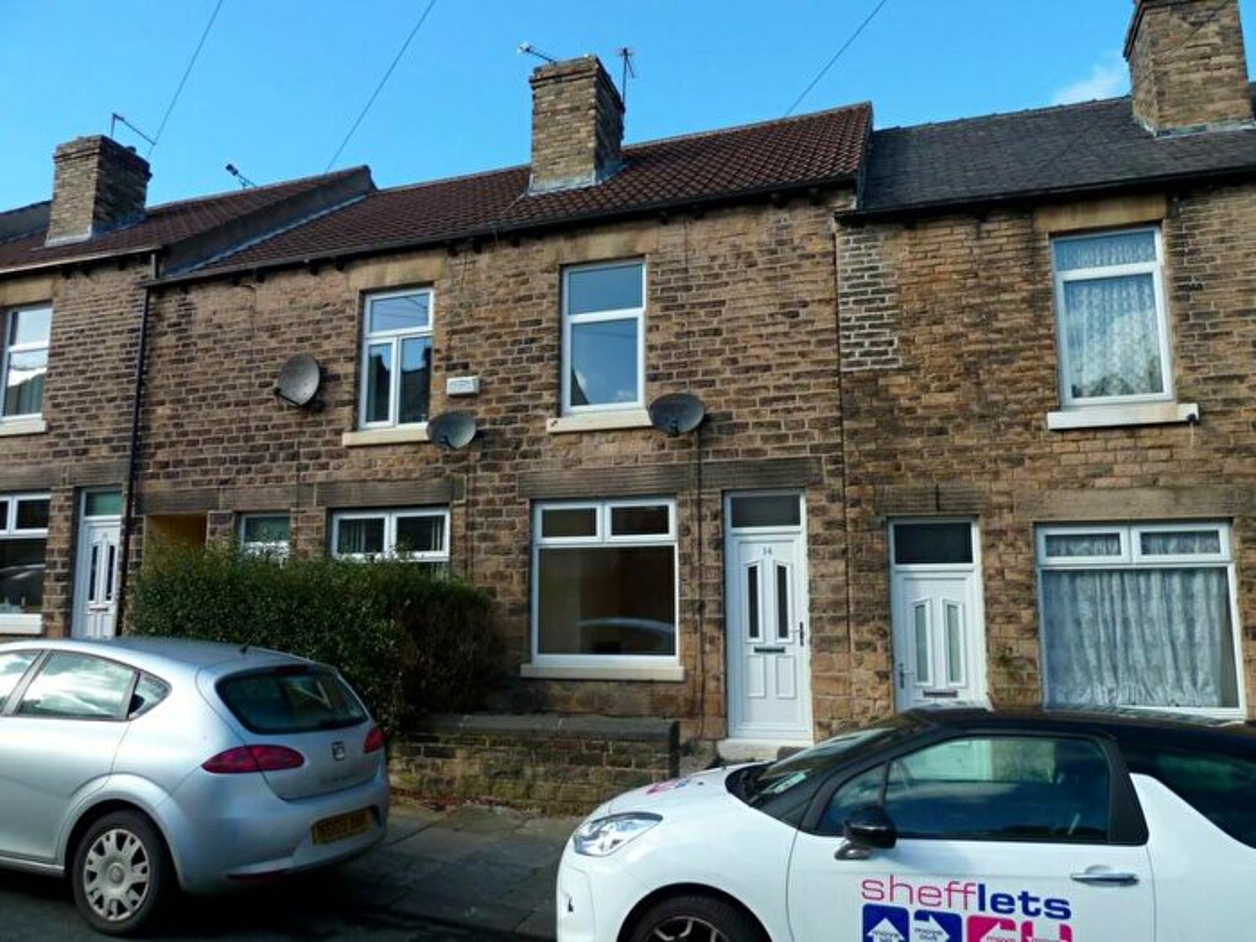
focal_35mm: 25
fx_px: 907
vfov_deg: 54.9
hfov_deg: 69.4
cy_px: 471
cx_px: 628
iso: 80
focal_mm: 4.1
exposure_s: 1/320
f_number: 4
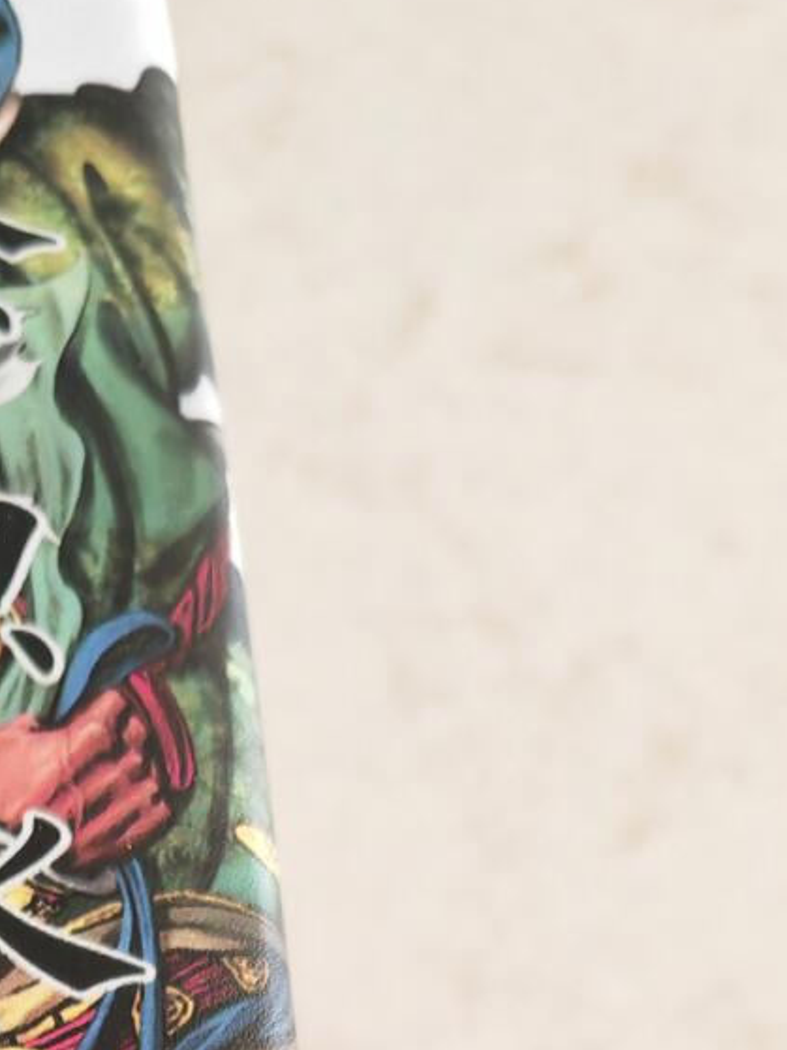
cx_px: -88
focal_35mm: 87
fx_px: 2638
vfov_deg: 19.4
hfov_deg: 16.4
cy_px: 1602
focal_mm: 5.53
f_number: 1.8
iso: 640
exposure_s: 1/100
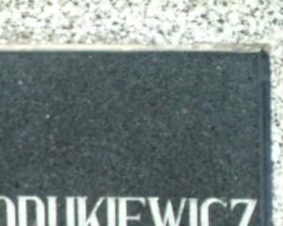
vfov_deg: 4.2
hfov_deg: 5.2
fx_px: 3082
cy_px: 244
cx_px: -12
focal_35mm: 368
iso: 80
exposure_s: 1/160
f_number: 4.9
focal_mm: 29
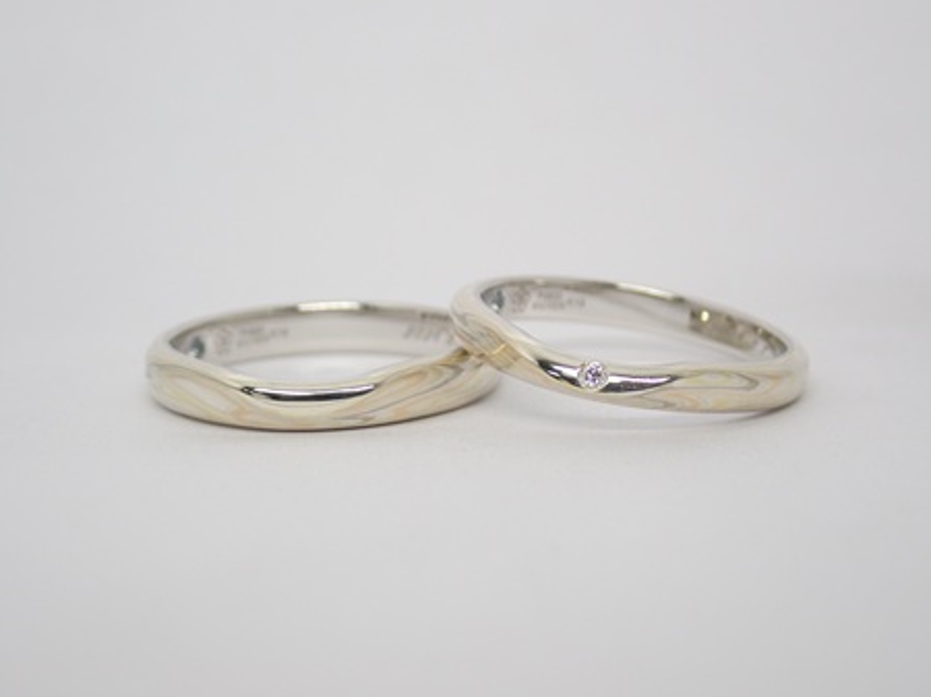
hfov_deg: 25.3
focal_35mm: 77
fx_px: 2070
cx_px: 466
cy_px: 348
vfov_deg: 19.1
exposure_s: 1/125
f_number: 4.1
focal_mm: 13.65
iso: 200
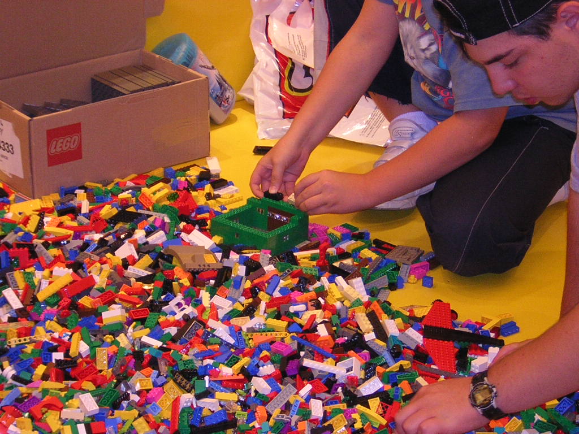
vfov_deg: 13.7
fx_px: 1806
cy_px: 217
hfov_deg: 18.2
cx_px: 290
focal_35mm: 108
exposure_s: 1/60.1
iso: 386
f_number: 4.7
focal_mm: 14.1
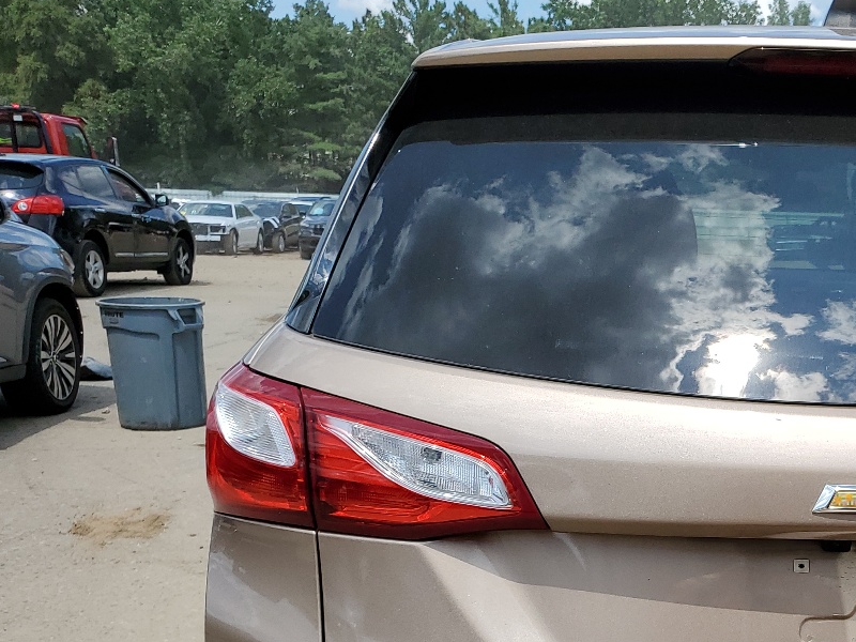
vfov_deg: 27.1
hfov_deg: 34.0
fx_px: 1286
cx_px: 830
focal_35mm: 52
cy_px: 576
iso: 50
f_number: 1.5
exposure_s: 1/3333
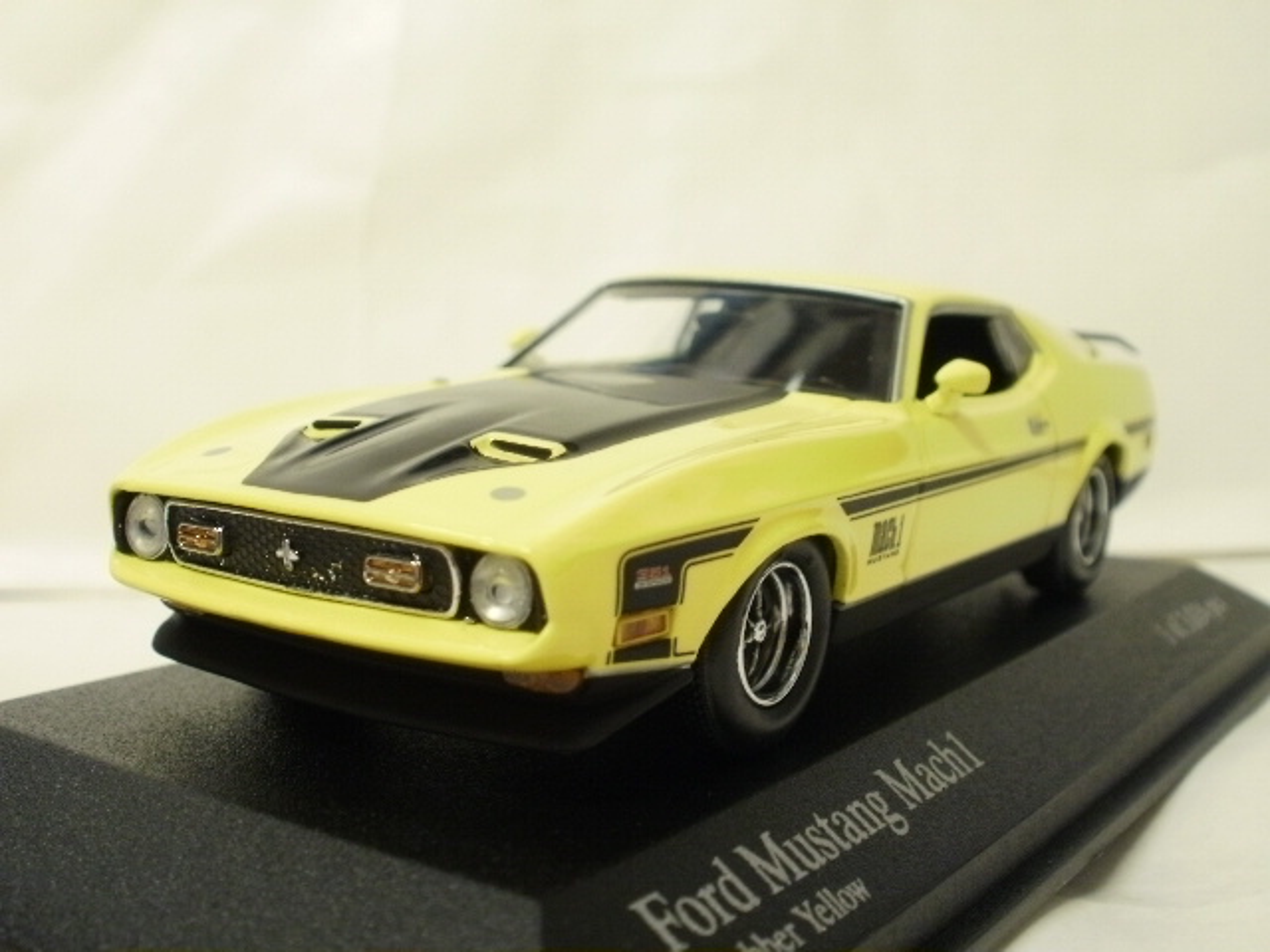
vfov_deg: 32.9
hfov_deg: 42.9
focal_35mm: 44
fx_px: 1614
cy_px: 476
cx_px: 635
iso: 125
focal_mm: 7.7
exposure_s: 1/8
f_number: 4
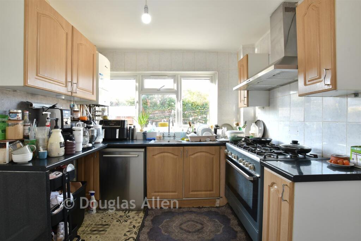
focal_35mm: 15
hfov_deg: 100.4
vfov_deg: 77.3
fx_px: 150
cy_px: 120
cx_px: 180
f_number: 8
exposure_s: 1/1.6
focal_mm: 10
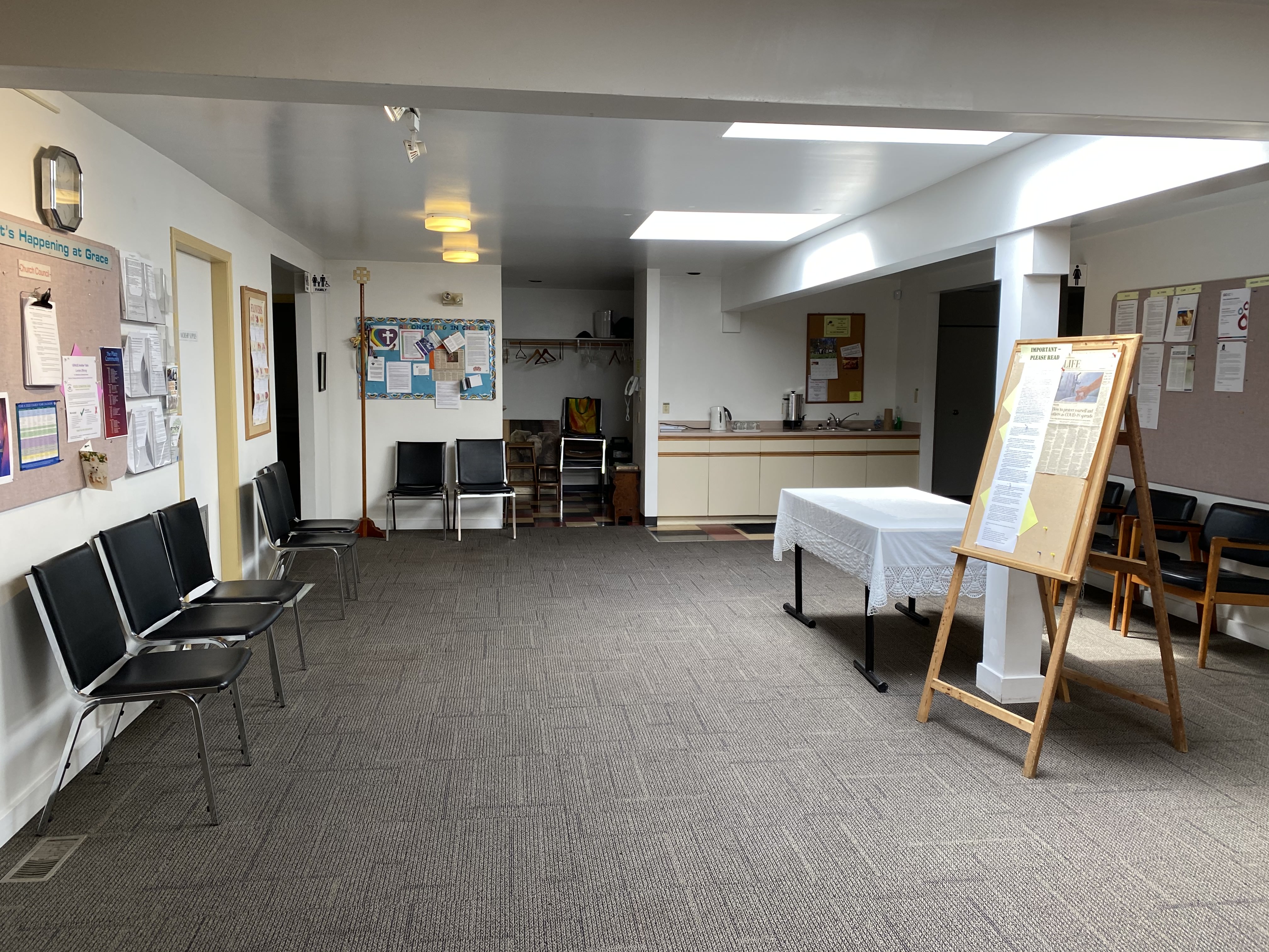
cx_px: 634
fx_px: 953
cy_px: 476
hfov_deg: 67.3
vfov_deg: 53.1
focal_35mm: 26
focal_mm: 4.25
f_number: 1.8
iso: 100
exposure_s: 1/120
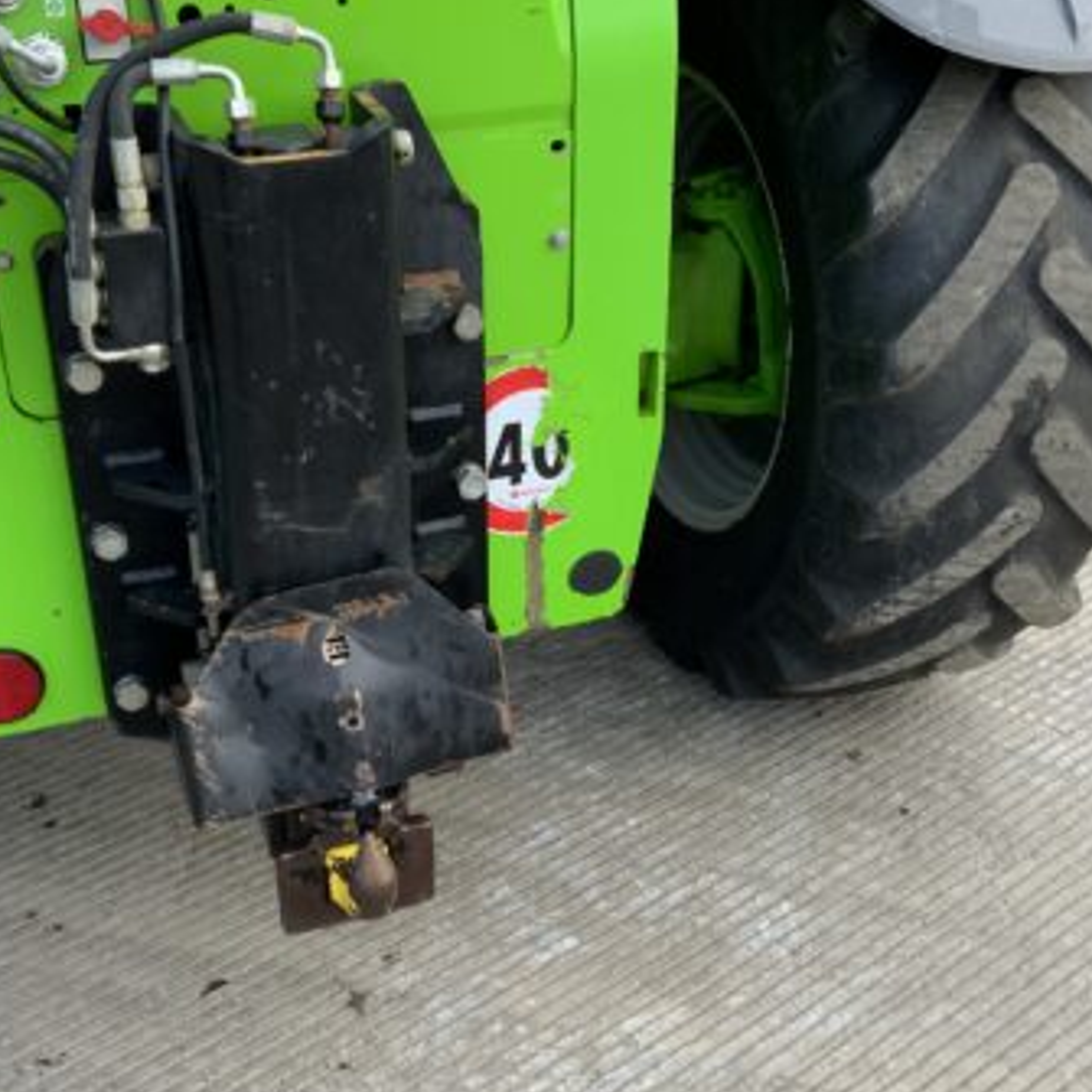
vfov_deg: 34.6
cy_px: 600
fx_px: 1749
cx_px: 535
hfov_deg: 34.7
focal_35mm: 49
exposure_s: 1/122
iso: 25
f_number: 1.8
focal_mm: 3
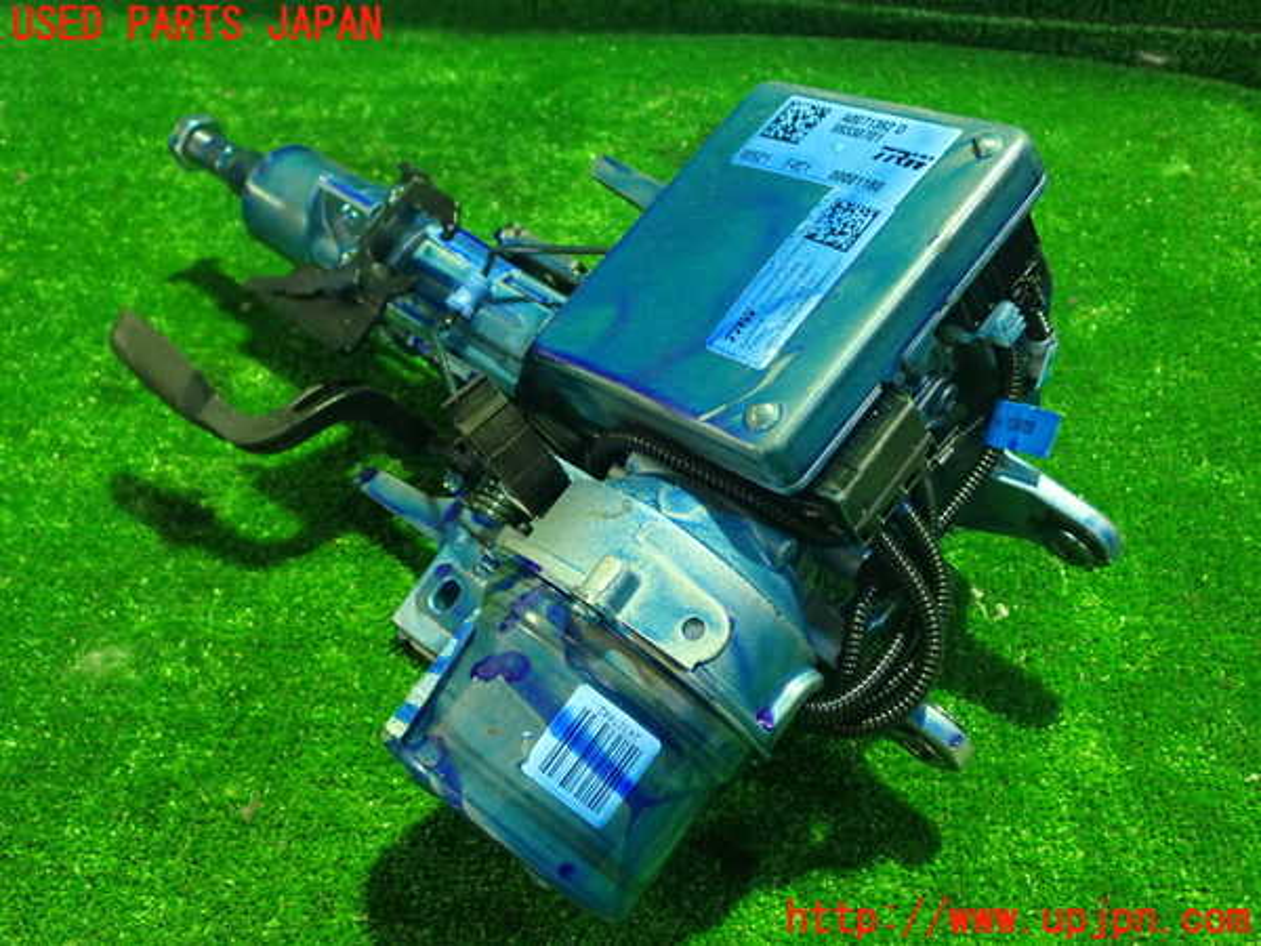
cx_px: 630
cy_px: 473
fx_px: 1494
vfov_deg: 35.1
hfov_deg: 45.8
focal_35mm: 41
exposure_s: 1/13
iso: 800
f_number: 2.8
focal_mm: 7.31
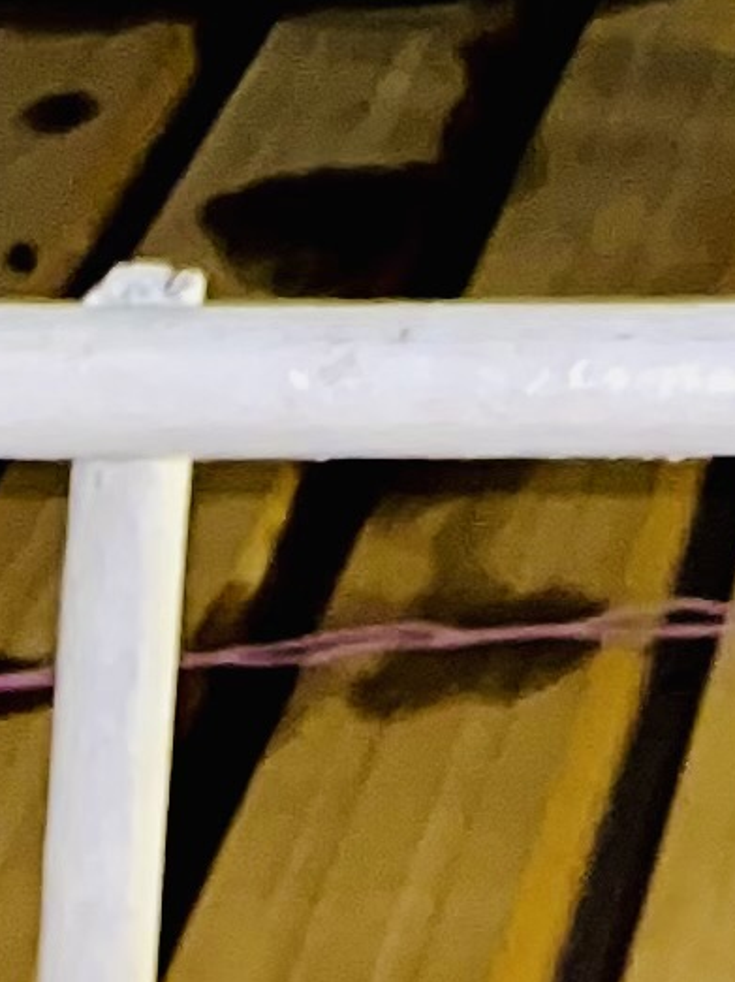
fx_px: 5695
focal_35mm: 201
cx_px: 1526
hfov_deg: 7.1
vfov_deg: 7.9
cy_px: -2350
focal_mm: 5.1
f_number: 1.6
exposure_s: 1/4
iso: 125
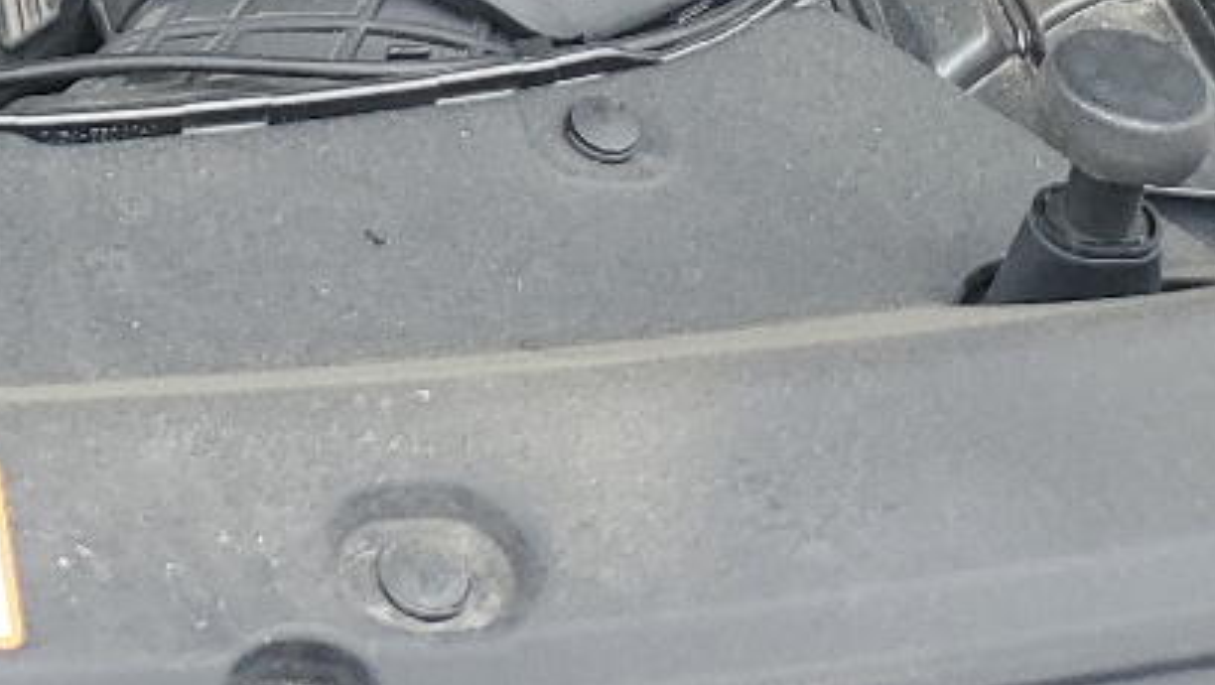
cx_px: -429
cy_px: -756
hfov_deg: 17.8
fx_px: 3578
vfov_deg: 10.0
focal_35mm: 111
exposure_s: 1/400
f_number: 1.5
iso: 50
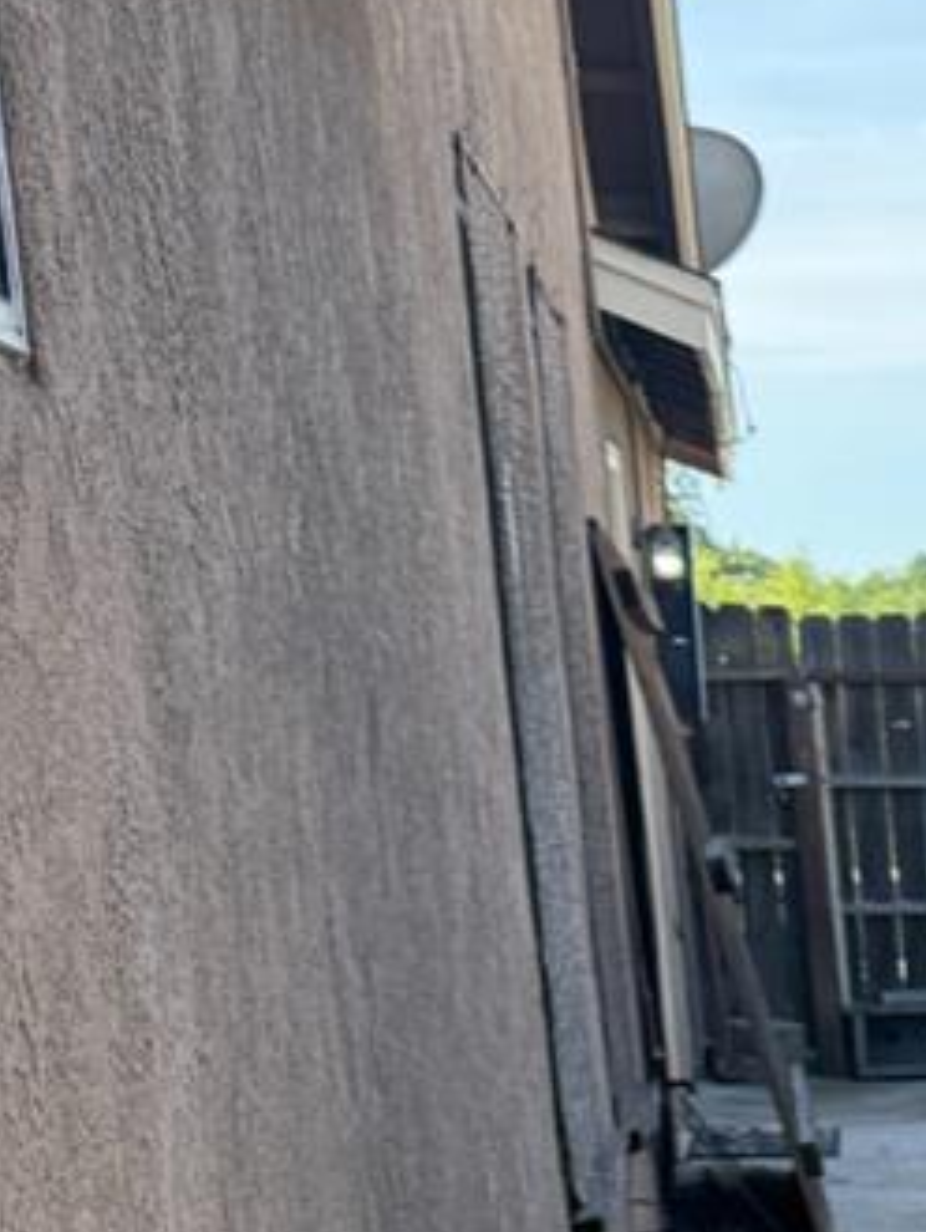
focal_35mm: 109
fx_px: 3883
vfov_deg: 17.2
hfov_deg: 11.6
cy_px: 1491
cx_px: 2089
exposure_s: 1/1553
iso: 100
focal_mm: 6.76
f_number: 1.78
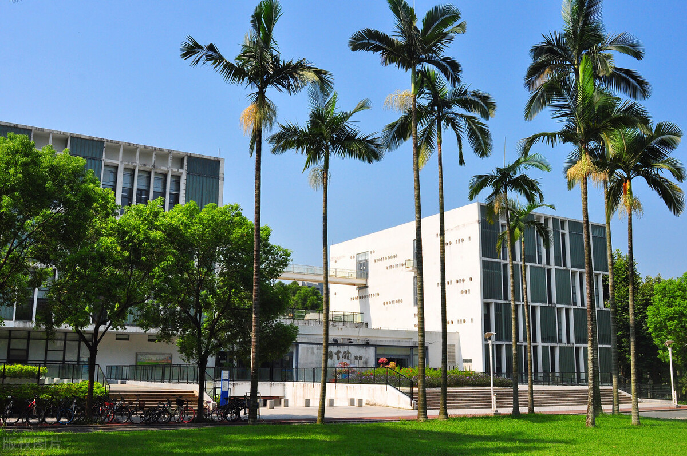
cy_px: 228
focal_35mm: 36
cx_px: 344
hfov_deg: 53.2
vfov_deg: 36.8
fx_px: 686
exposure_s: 1/1000
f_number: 9
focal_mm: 24
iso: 400
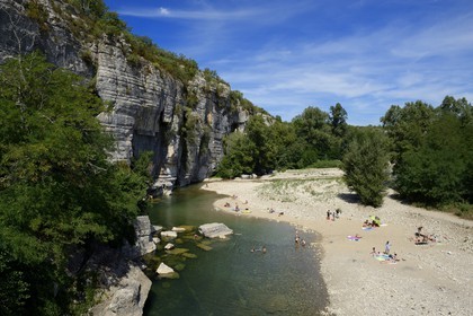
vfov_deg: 53.1
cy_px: 158
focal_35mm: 24
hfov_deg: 73.7
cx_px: 236
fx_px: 315
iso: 200
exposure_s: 1/200
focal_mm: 24
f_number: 14
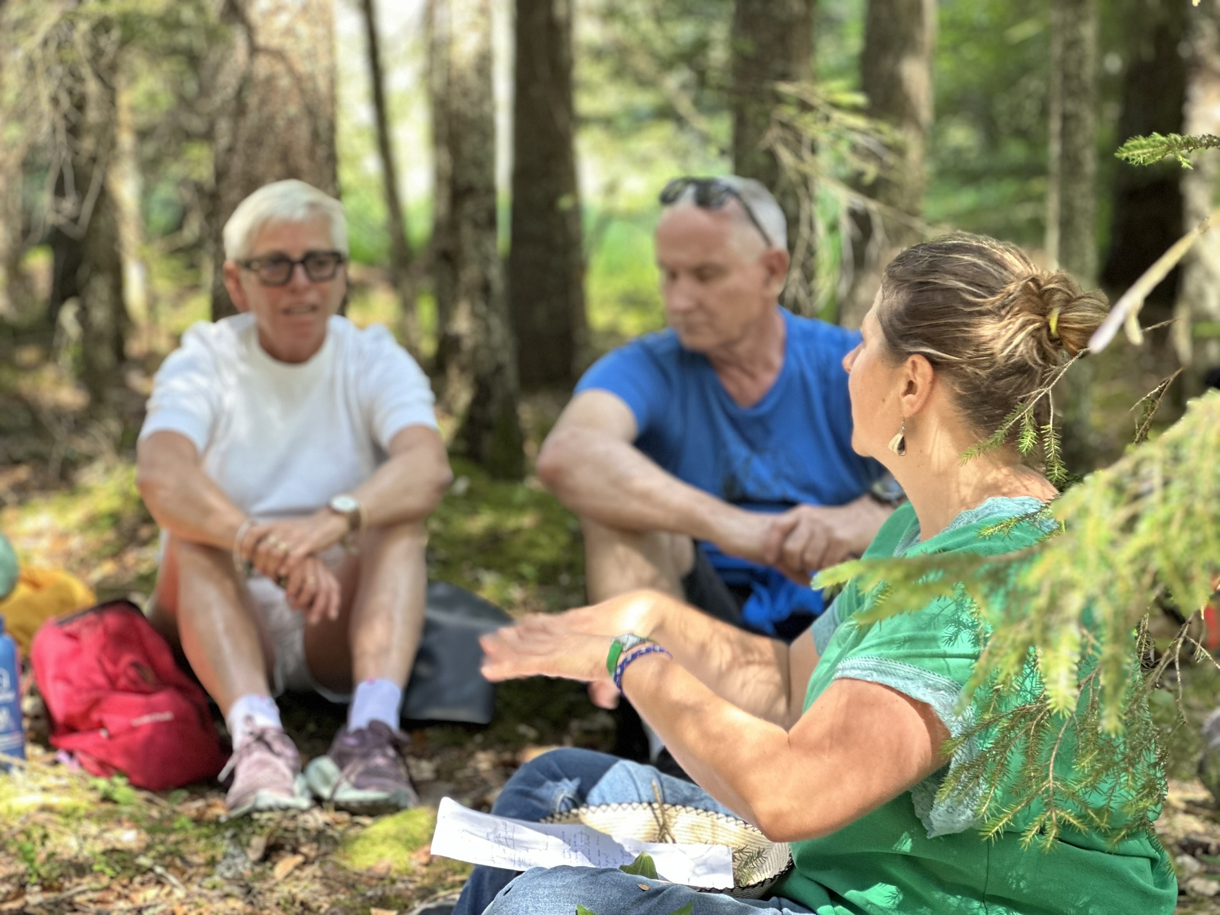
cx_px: 610
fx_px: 2714
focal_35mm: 77
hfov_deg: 25.3
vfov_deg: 19.1
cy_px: 458
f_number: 2.8
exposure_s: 1/40
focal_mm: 9
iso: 200
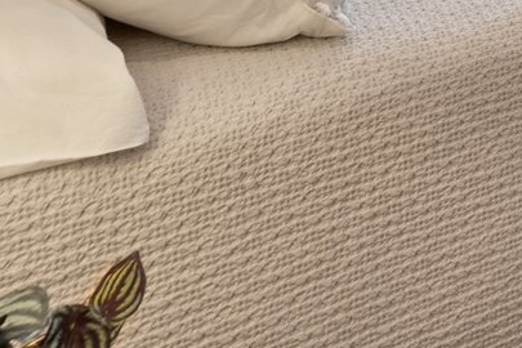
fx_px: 1174
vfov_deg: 13.0
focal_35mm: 81
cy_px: -470
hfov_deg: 18.7
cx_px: 971
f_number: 10
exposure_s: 1/8
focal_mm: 16
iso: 500
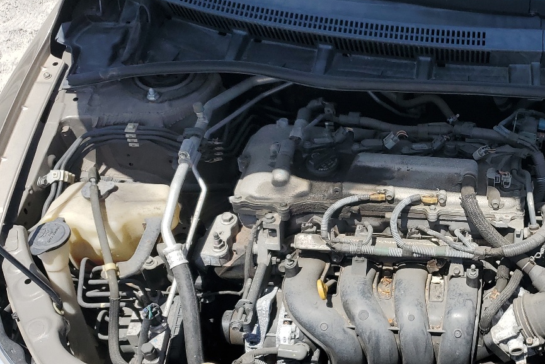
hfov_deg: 37.2
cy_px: 199
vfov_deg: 27.0
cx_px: 483
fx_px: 757
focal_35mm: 50
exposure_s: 1/2500
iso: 50
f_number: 1.5
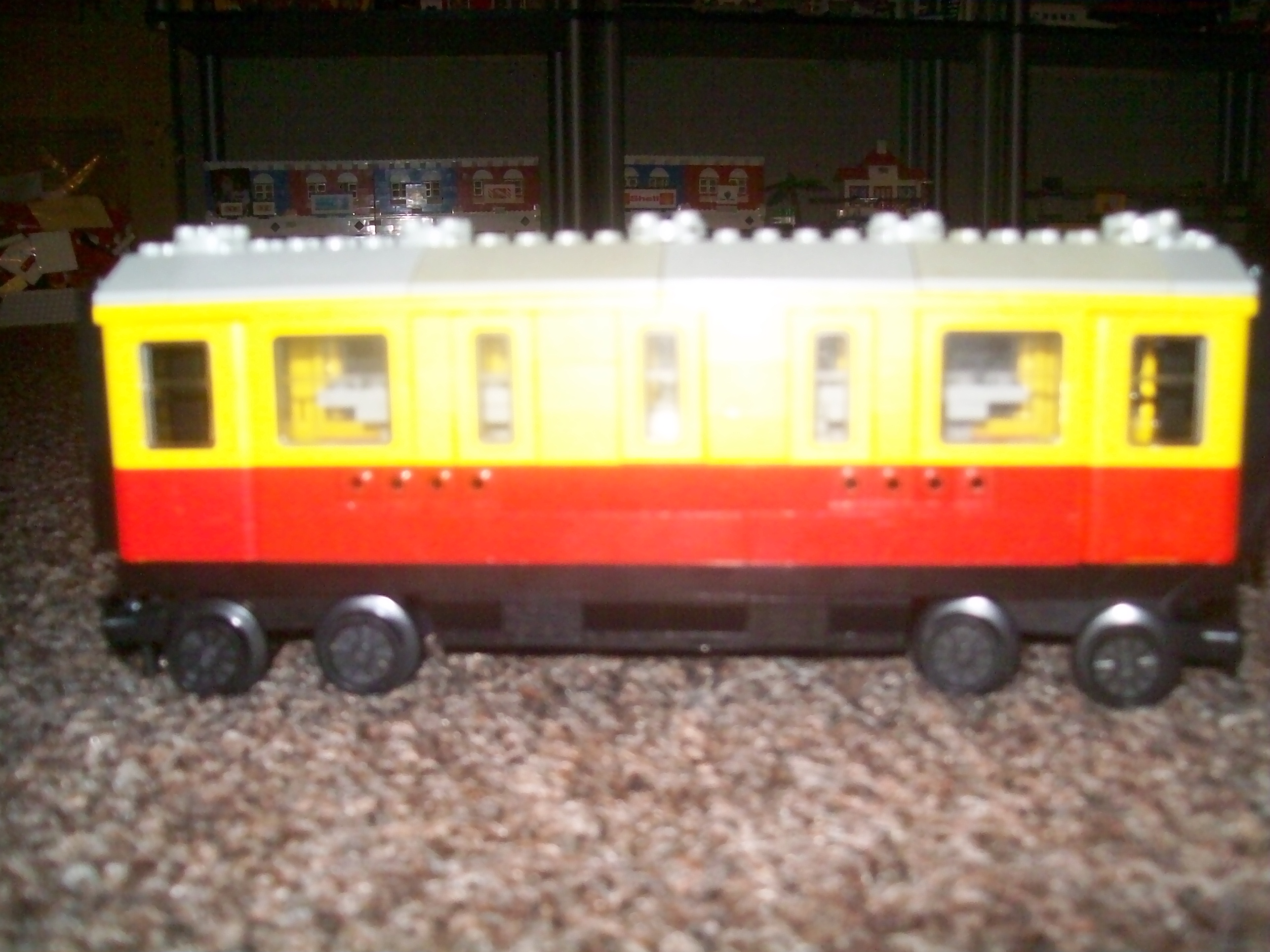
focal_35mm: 36
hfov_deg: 51.4
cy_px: 476
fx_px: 1321
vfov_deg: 39.6
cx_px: 635
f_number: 2.7
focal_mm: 6
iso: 160
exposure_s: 1/64
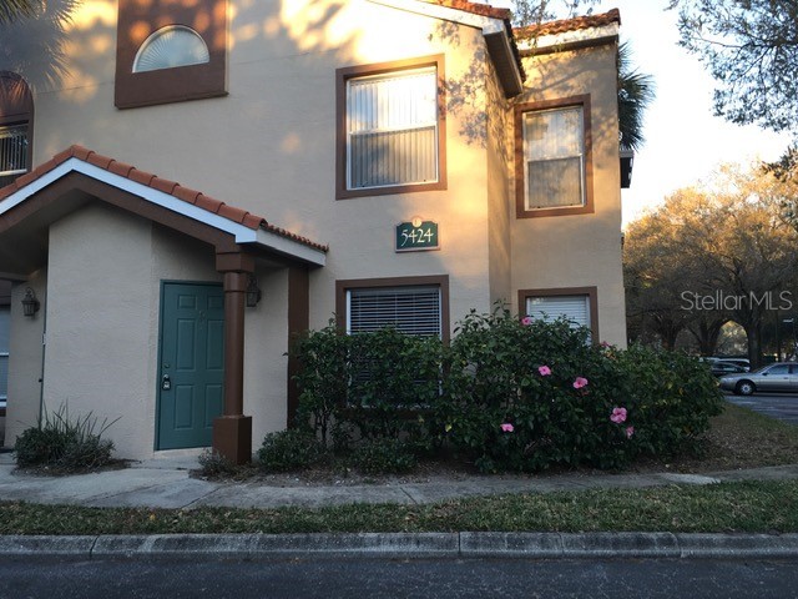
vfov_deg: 48.2
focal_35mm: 29
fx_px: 669
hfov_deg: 61.7
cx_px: 399
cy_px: 300
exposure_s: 1/120
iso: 25
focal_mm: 4.15
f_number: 2.2
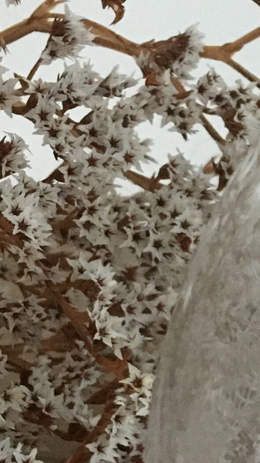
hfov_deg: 9.7
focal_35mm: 121
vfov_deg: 17.4
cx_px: 401
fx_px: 1484
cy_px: 420
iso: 200
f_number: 2.2
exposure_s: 1/25
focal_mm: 4.15
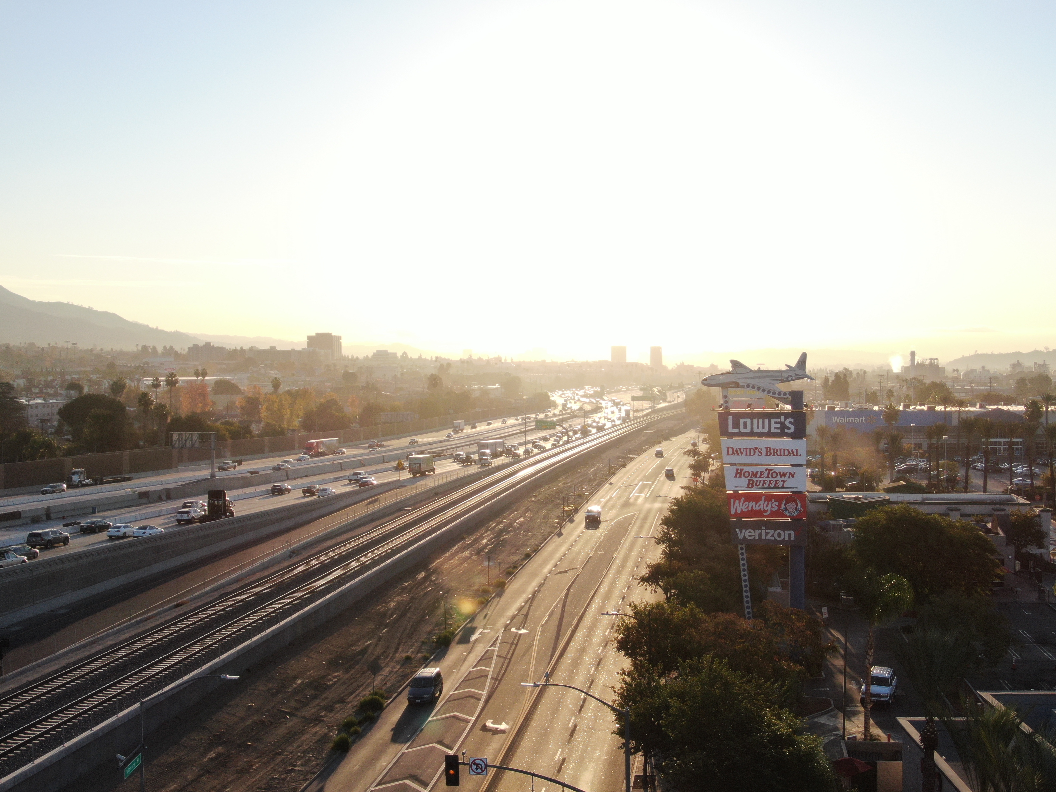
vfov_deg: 33.6
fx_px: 1312
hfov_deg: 43.9
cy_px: 396
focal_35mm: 43
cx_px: 528
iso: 100
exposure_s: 1/640
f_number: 3.6
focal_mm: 7.39
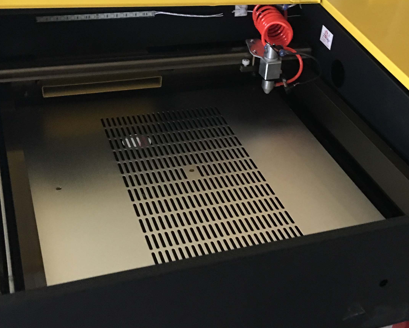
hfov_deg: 35.2
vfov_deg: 28.5
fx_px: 642
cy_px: 130
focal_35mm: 53
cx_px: 250
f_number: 2.2
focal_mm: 4.15
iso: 125
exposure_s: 1/4
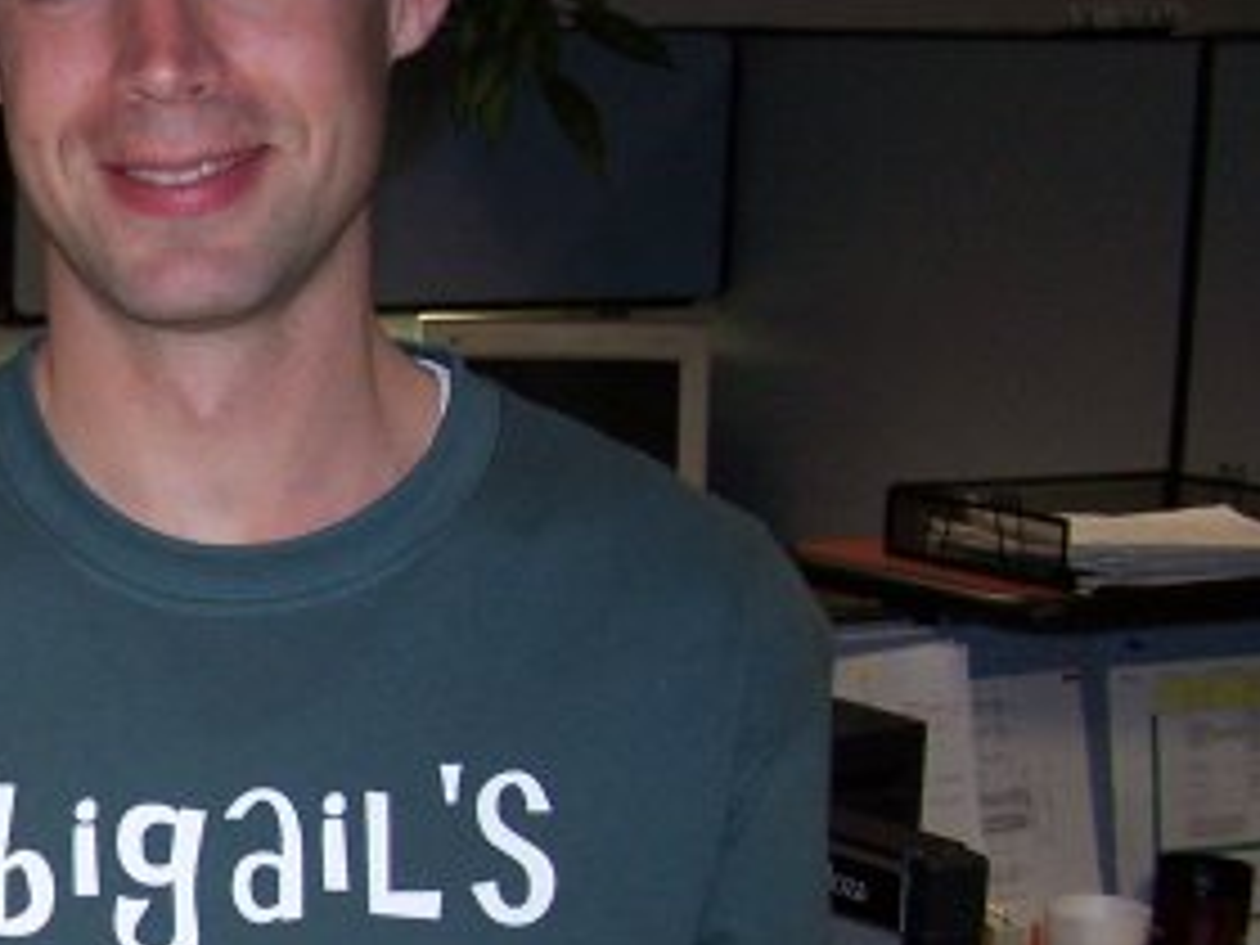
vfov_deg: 15.4
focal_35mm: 95
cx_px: -171
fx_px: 3458
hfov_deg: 19.7
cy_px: 781
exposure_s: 1/60
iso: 140
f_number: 2.8
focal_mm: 6.3
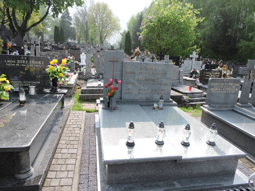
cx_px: 128
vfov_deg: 56.8
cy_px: 96
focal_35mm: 24
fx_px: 177
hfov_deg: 71.6
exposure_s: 1/400
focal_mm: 4.3
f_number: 3.3
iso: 100
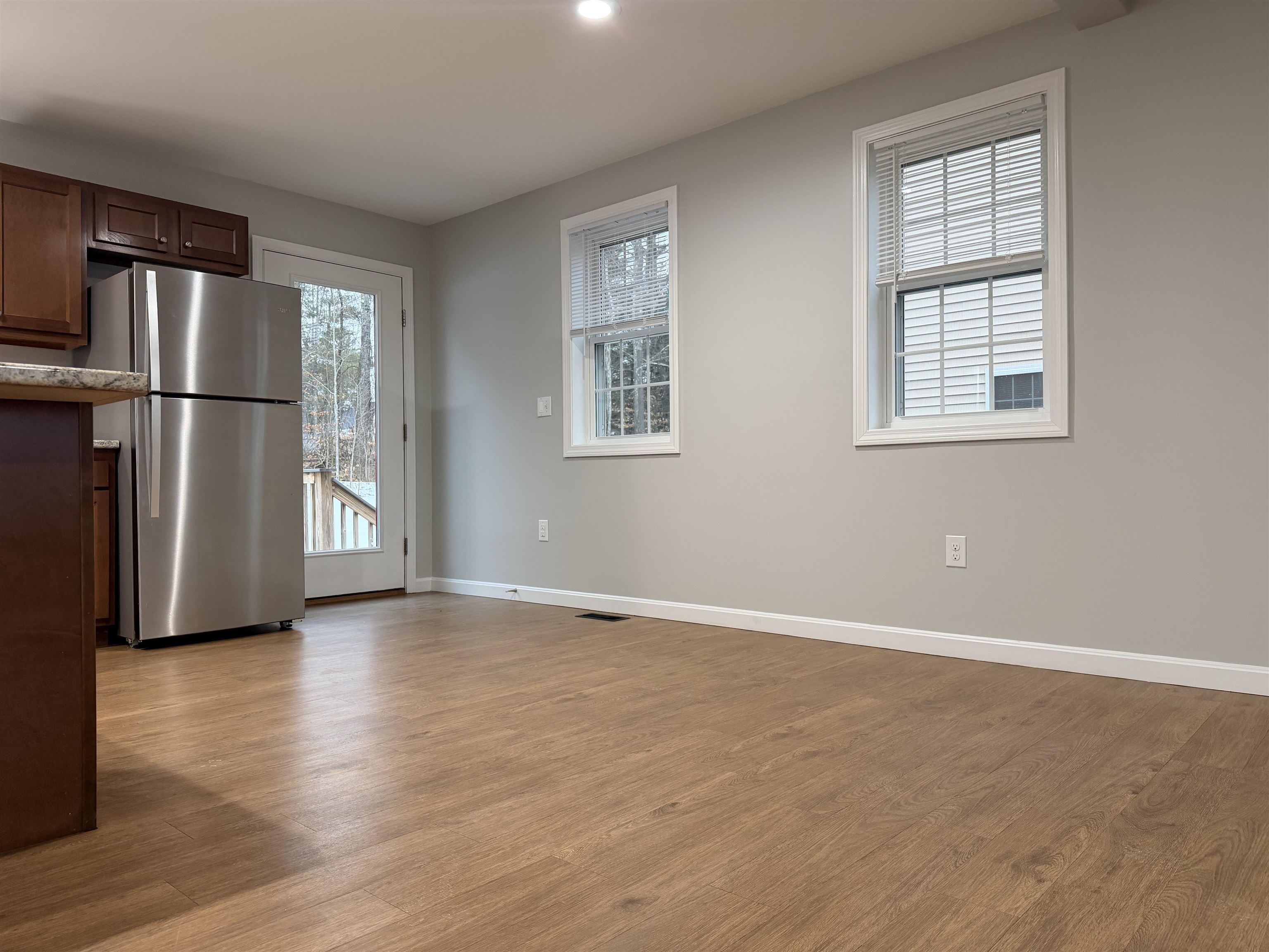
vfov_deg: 56.8
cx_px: 634
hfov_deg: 71.6
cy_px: 476
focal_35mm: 24
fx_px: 880
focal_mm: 6.76
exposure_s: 1/60
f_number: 1.78
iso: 200
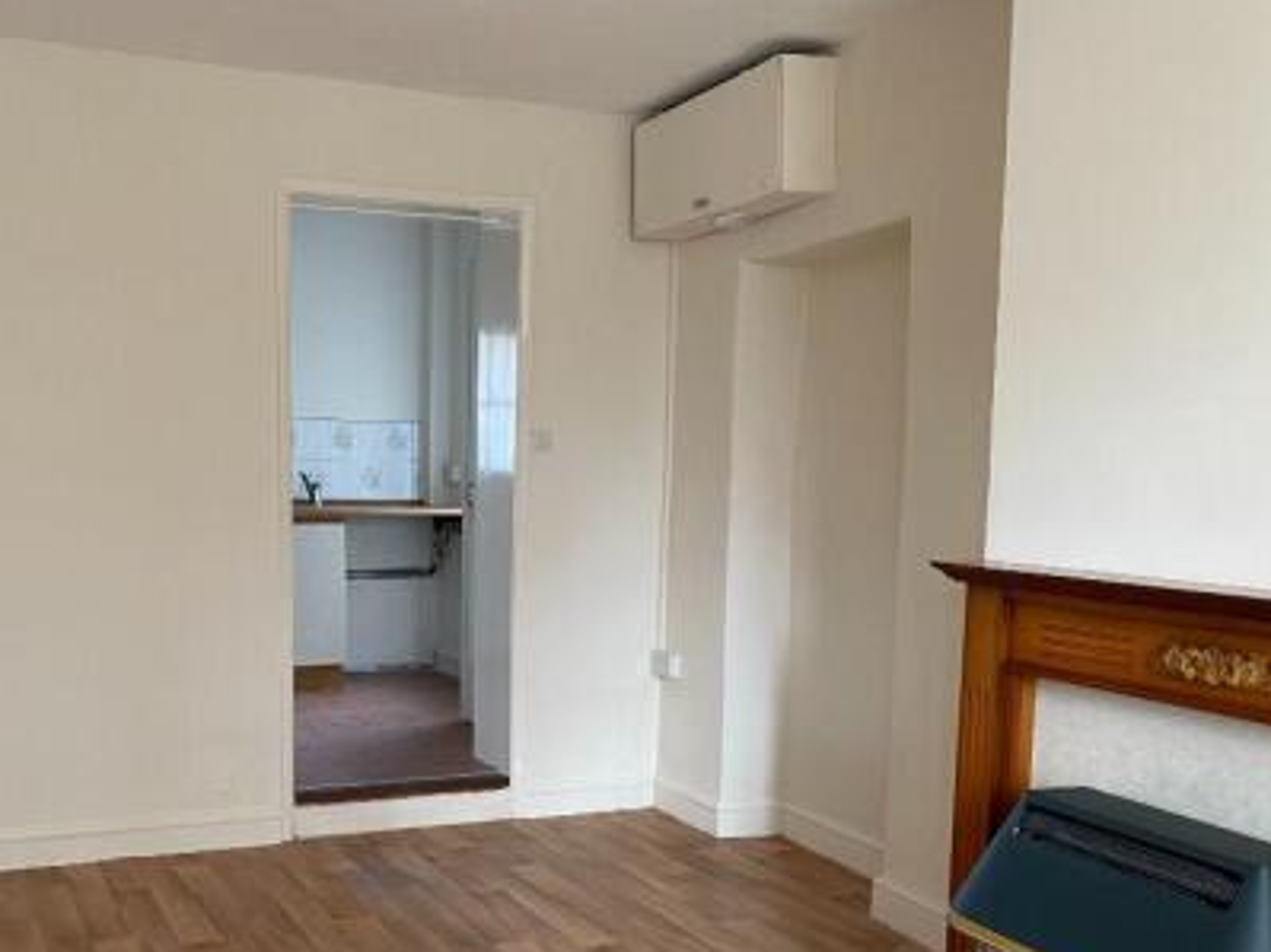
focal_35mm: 38
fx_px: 1395
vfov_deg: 37.2
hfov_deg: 48.3
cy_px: 657
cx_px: 444
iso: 125
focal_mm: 4.2
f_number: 1.6
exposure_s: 1/70
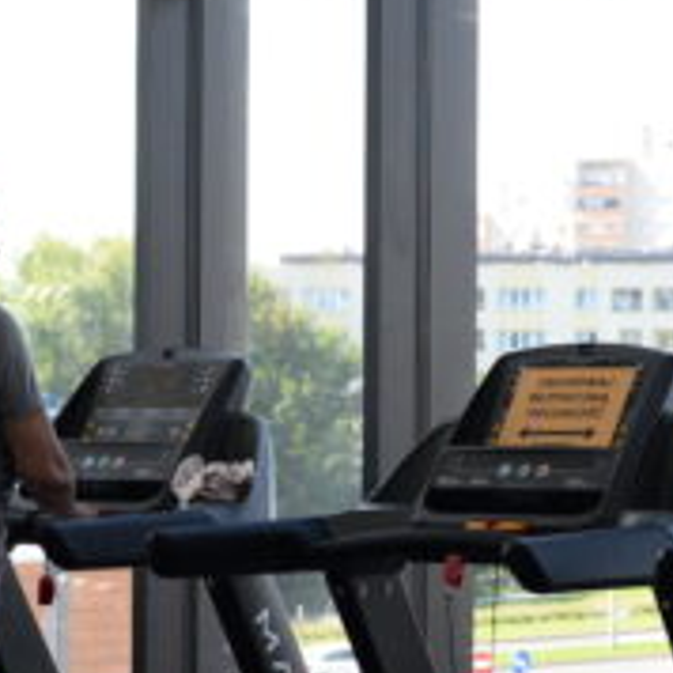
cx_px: 250
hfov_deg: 13.0
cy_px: 495
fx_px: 2947
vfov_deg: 13.0
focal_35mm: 134
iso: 1600
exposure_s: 1/2000
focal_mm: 35
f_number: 4
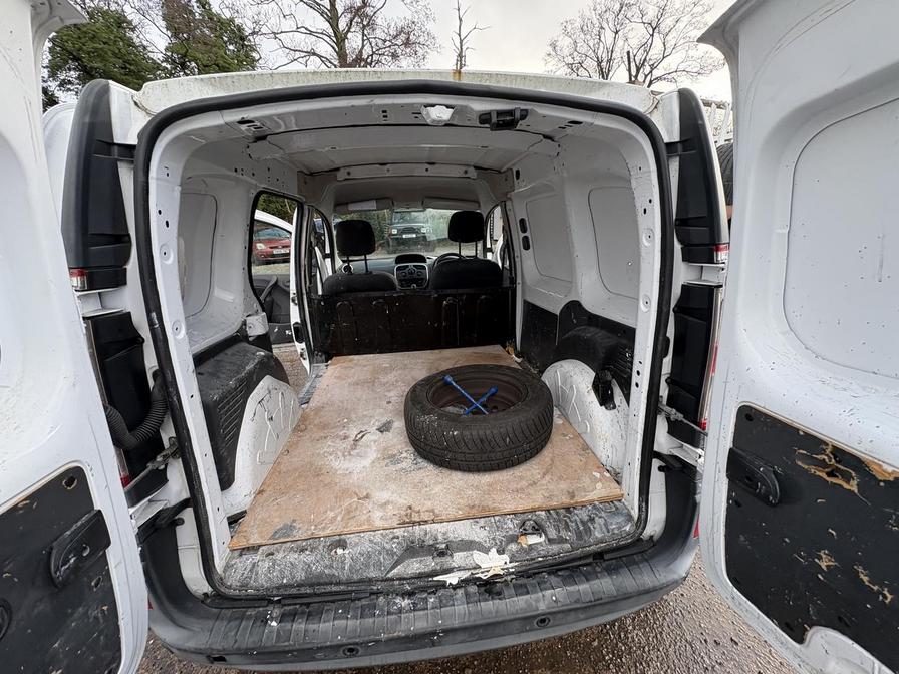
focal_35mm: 14
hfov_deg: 102.1
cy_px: 337
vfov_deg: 85.7
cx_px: 450
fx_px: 364
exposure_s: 1/140
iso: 64
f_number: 2.2
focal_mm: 2.22
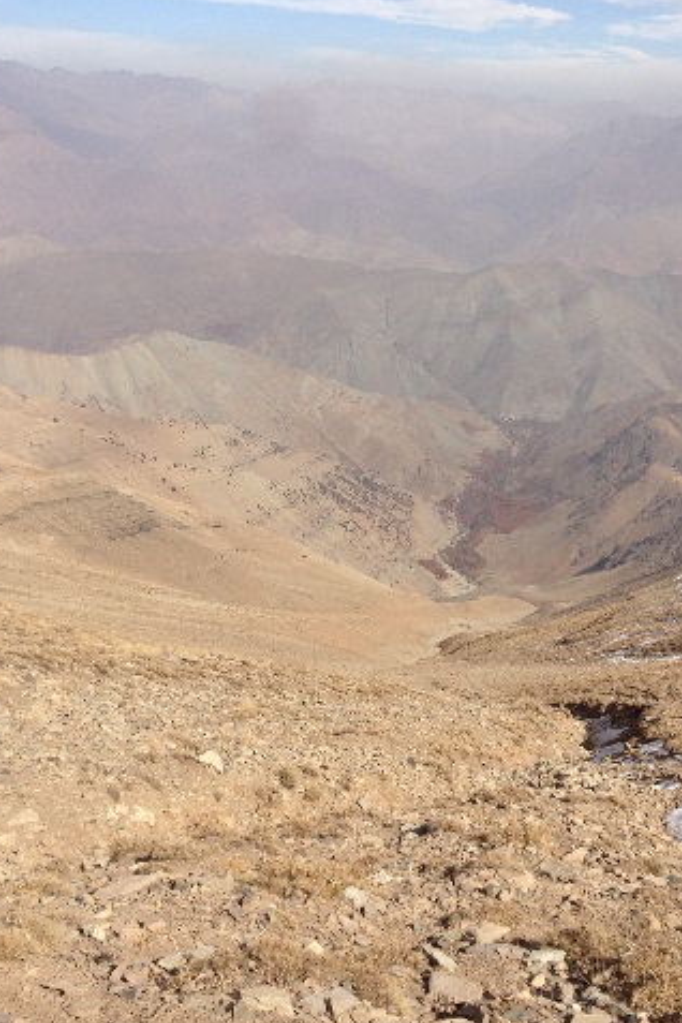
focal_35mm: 47
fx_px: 1335
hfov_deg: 28.4
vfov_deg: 41.9
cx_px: 462
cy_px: 508
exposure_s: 1/2088
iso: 50
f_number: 2.4
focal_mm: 4.12
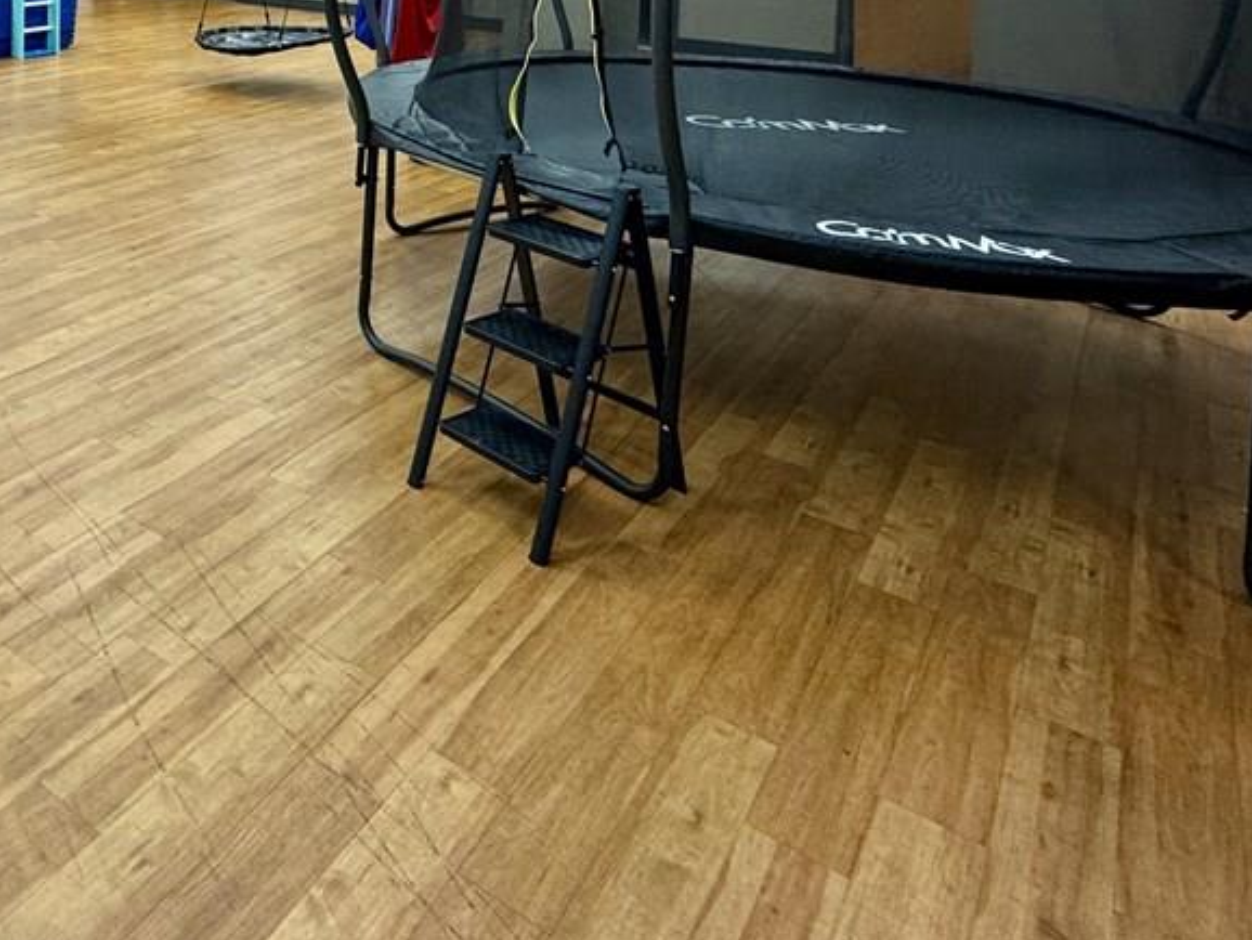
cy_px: -54
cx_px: 115
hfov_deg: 51.2
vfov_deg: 38.8
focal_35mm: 31
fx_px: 1122
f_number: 2.2
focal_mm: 2.22
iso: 200
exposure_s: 1/60
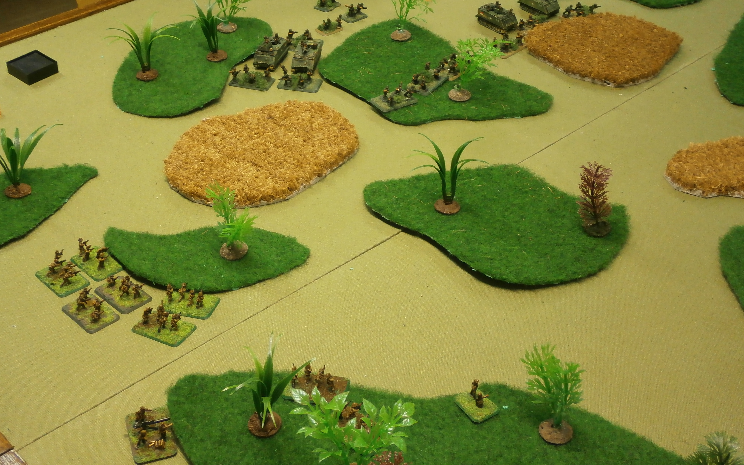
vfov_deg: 23.9
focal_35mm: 54
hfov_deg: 37.5
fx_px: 1095
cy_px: 163
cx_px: 382
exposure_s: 1/30
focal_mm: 8.3
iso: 200
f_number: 3.4
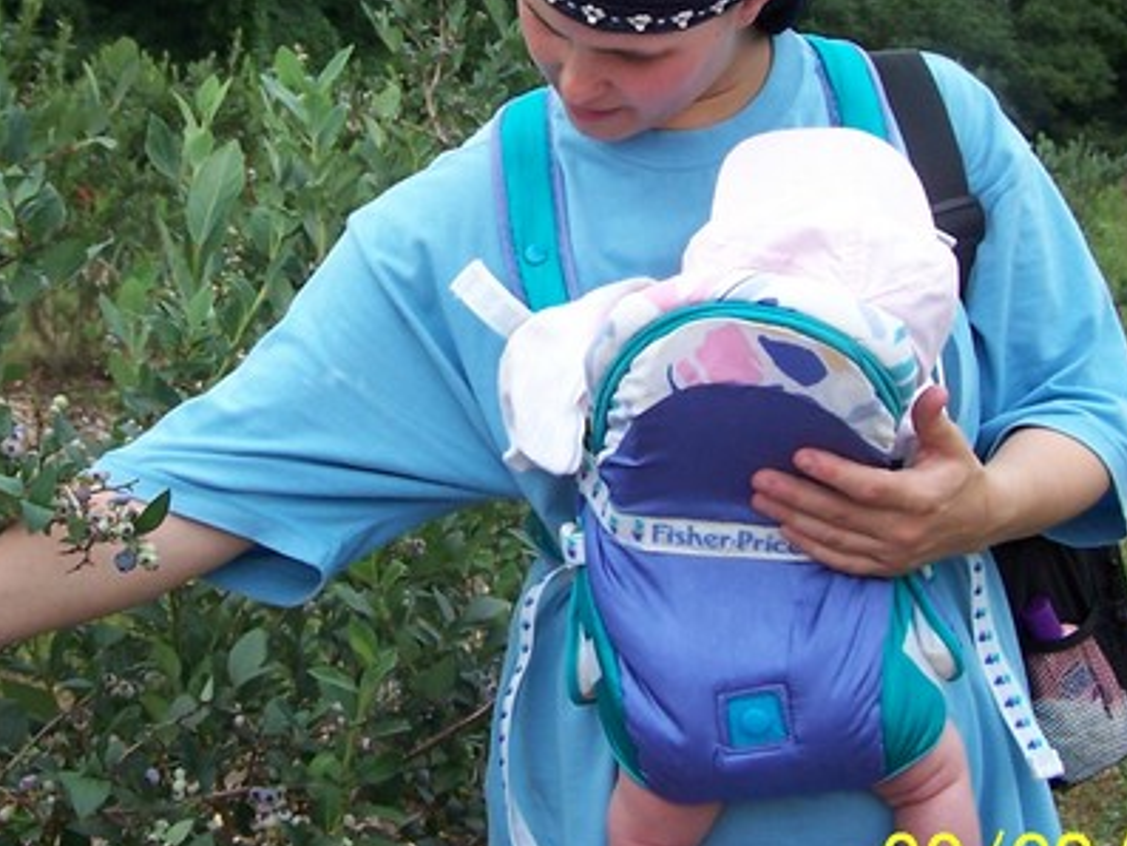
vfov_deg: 21.9
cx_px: 434
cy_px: 308
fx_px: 2182
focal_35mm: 67
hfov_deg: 28.9
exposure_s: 1/500
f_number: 2.8
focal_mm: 6.3
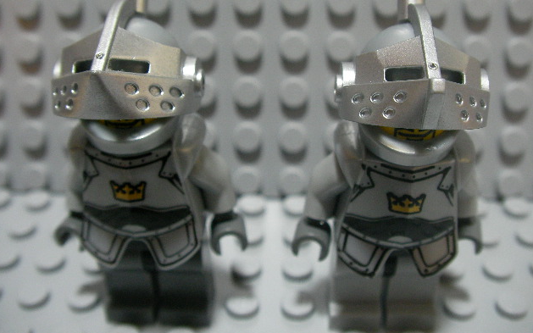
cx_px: 267
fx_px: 596
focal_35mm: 41
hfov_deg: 48.2
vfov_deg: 31.2
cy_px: 156
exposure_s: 1/14.5
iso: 200
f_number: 3.5
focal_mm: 6.3
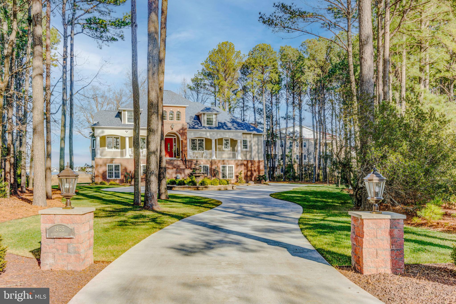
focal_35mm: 34
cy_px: 152
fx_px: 431
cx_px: 228
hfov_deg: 55.8
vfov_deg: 38.9
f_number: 10
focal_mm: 34
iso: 320
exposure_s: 1/400
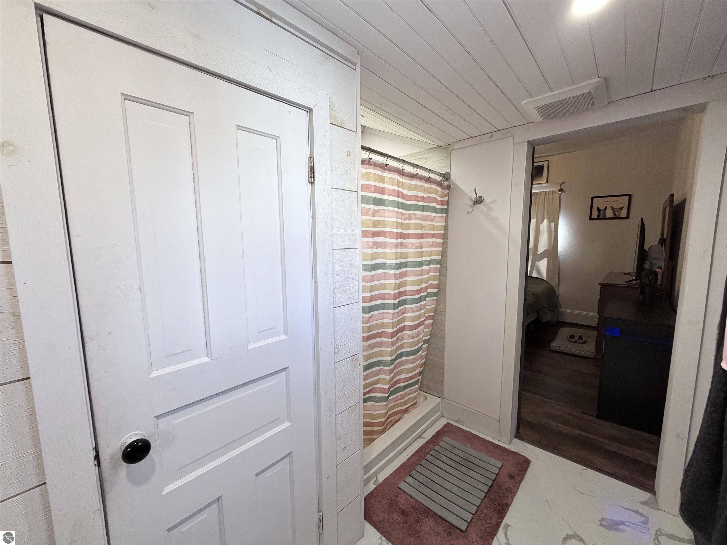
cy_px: 272
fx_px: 294
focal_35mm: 14
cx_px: 364
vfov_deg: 85.7
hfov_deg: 102.1
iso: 250
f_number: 2.2
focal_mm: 2.22
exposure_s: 1/120
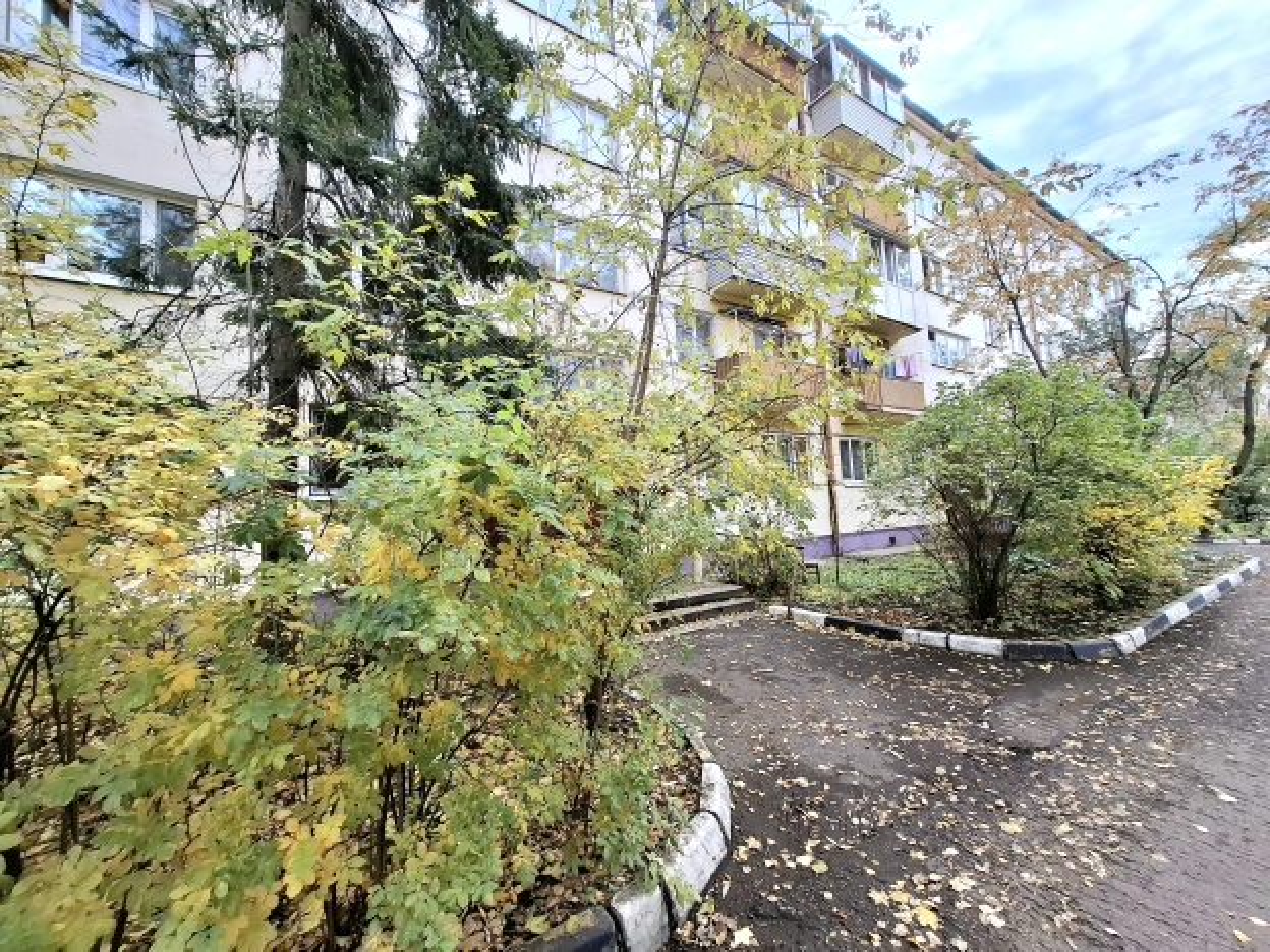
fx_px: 477
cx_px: 635
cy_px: 476
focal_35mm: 13
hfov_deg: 106.2
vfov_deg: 89.9
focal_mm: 1.74
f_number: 2.2
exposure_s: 1/156
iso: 40
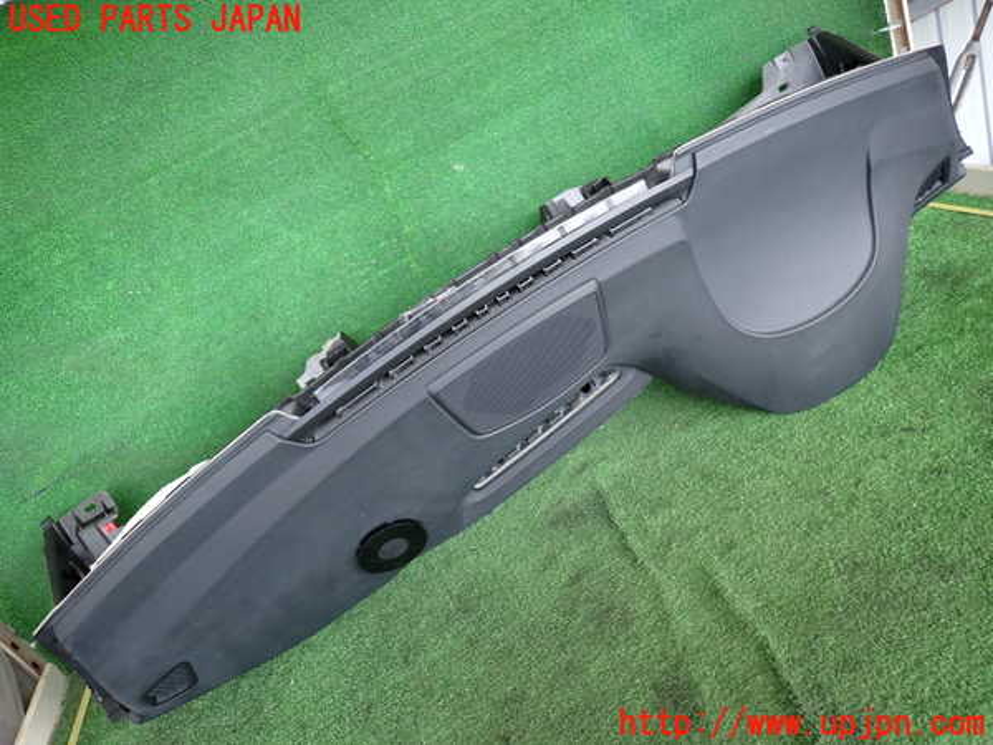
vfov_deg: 54.9
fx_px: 717
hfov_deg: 69.4
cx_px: 496
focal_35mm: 25
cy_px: 372
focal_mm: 4.5
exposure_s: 1/60
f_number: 2
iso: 160
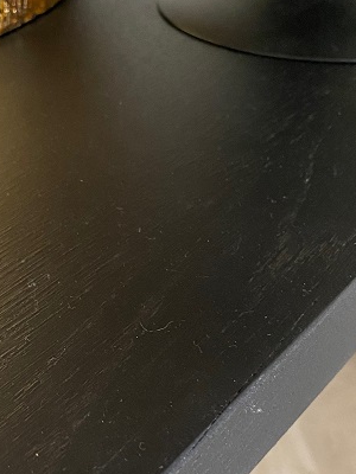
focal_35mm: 52
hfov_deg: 27.3
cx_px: 56
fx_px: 713
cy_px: 367
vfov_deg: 35.8
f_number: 1.8
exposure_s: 1/58
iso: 500
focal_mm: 4.25
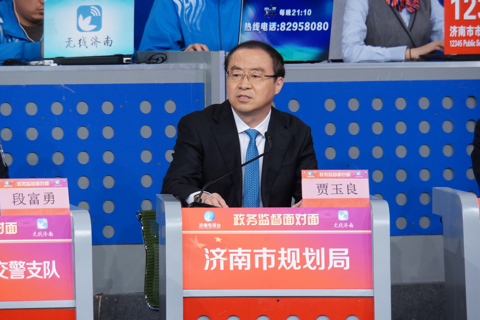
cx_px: 240
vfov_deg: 4.6
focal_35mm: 300
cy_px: 160
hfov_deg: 6.9
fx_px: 4002
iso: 1600
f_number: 6.3
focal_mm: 200
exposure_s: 1/125
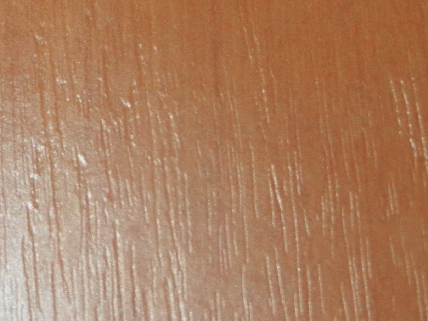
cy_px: -21
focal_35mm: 149
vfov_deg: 9.9
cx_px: 21
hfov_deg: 13.1
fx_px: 1842
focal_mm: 8.1
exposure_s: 1/30
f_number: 7.6
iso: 200
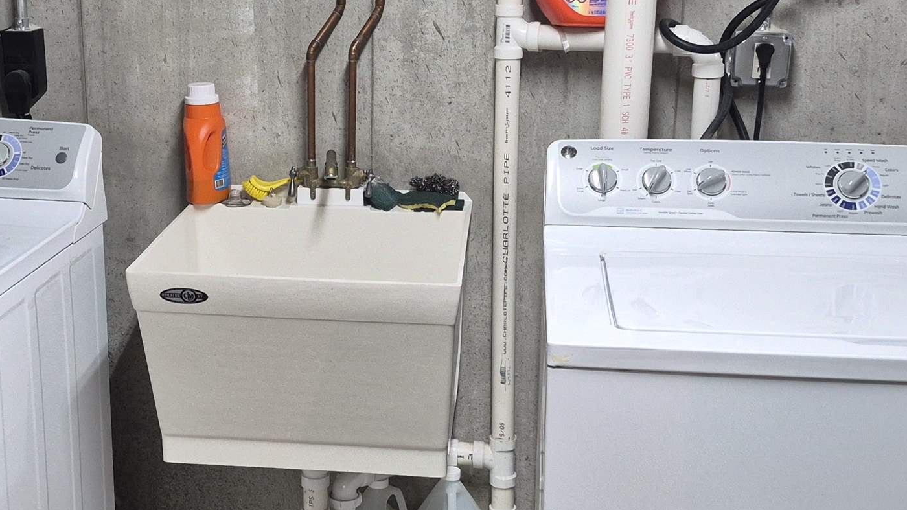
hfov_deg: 37.6
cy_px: 237
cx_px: 329
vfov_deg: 21.8
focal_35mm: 55
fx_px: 1323
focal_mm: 5.4
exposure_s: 1/120
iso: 400
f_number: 1.8
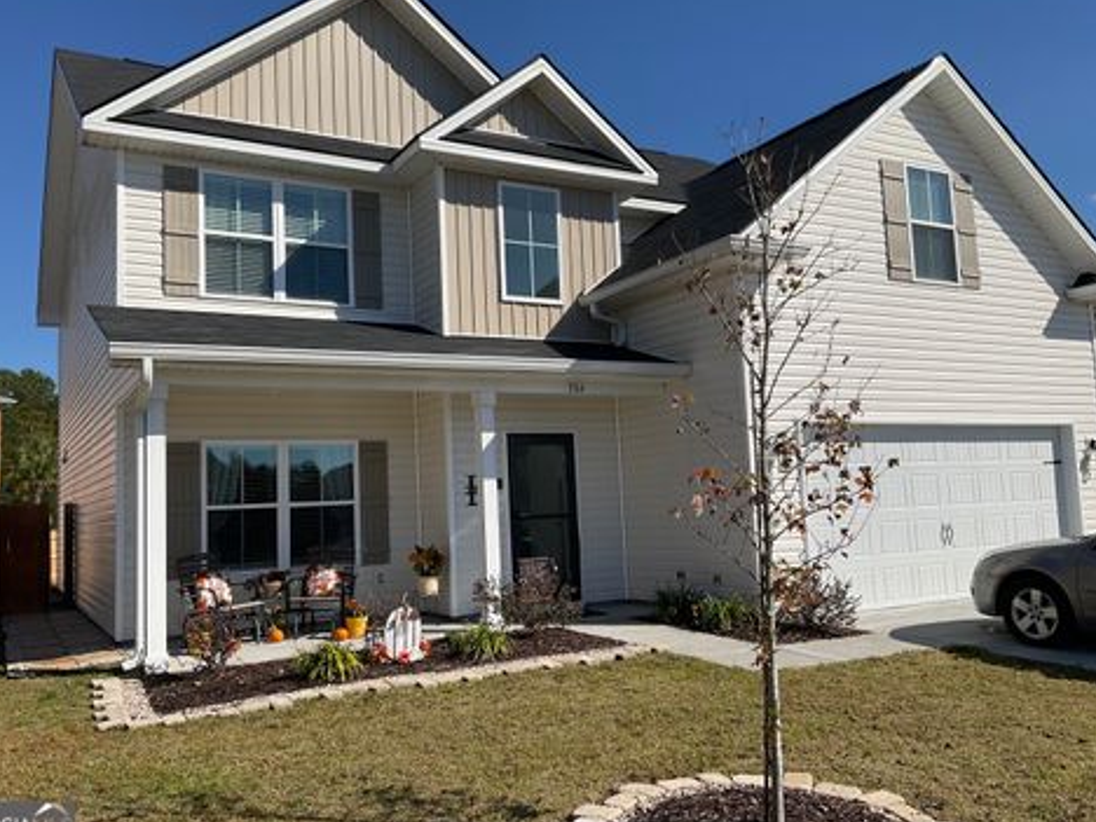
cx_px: 529
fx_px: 982
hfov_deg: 58.3
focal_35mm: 31
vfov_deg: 45.4
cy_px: 406
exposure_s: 1/3125
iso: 16
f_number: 1.8
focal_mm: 3
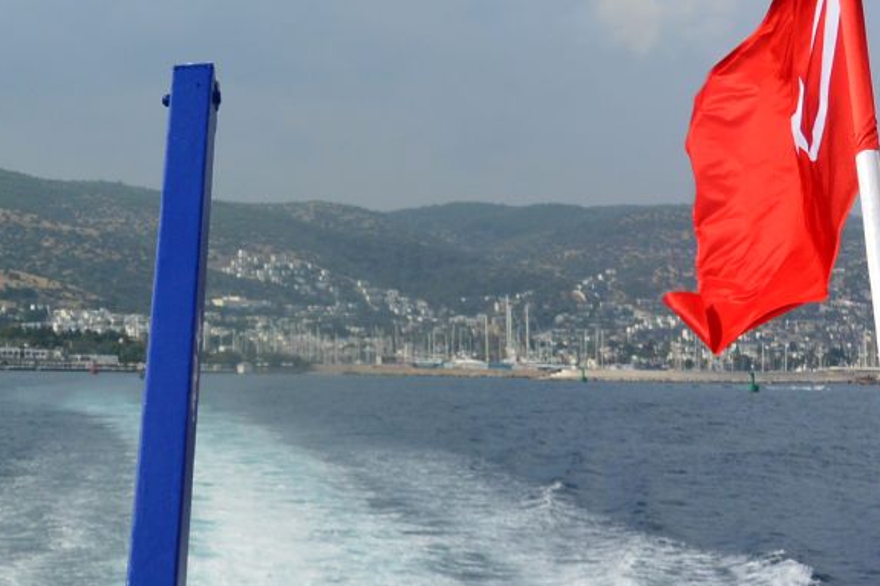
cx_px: 38
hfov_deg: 22.2
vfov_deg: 15.3
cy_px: 284
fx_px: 2175
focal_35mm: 89
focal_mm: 15.1
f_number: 5
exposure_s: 1/800
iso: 160
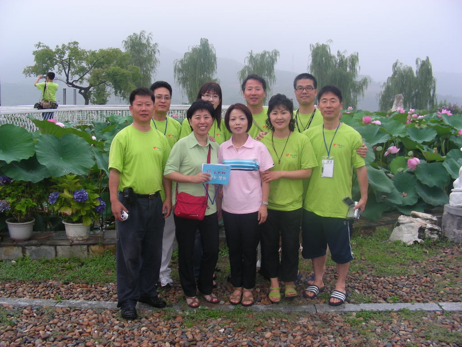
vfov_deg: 37.7
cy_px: 174
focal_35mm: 38
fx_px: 507
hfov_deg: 49.0
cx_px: 231
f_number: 3.5
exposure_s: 1/30
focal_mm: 6.3
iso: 53
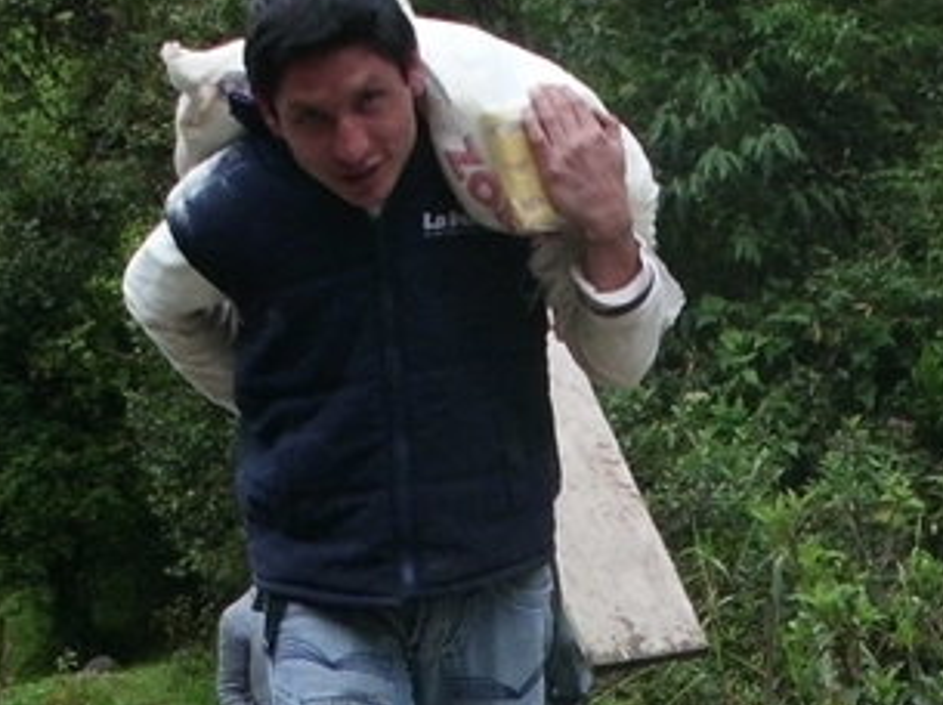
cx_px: 764
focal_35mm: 121
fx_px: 3292
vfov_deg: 11.7
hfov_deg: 16.2
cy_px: 1064
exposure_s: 1/100
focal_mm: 6.3
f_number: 7.3
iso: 100
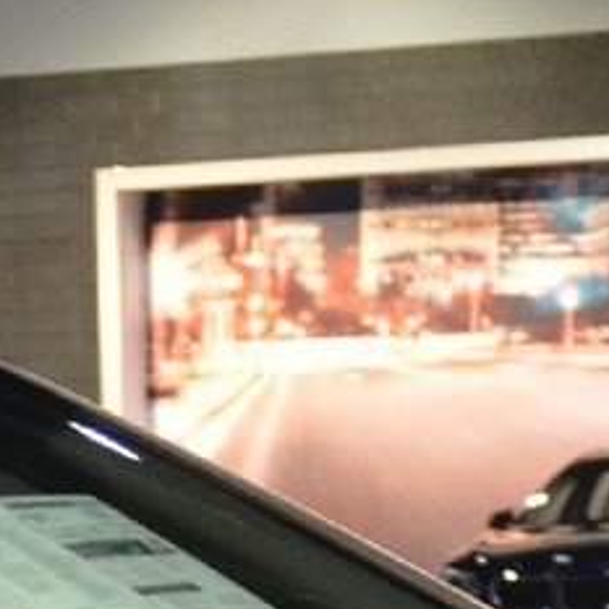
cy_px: 1012
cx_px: -504
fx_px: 5434
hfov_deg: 6.3
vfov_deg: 6.3
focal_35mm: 273
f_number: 2.8
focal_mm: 20
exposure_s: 1/50
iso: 1600
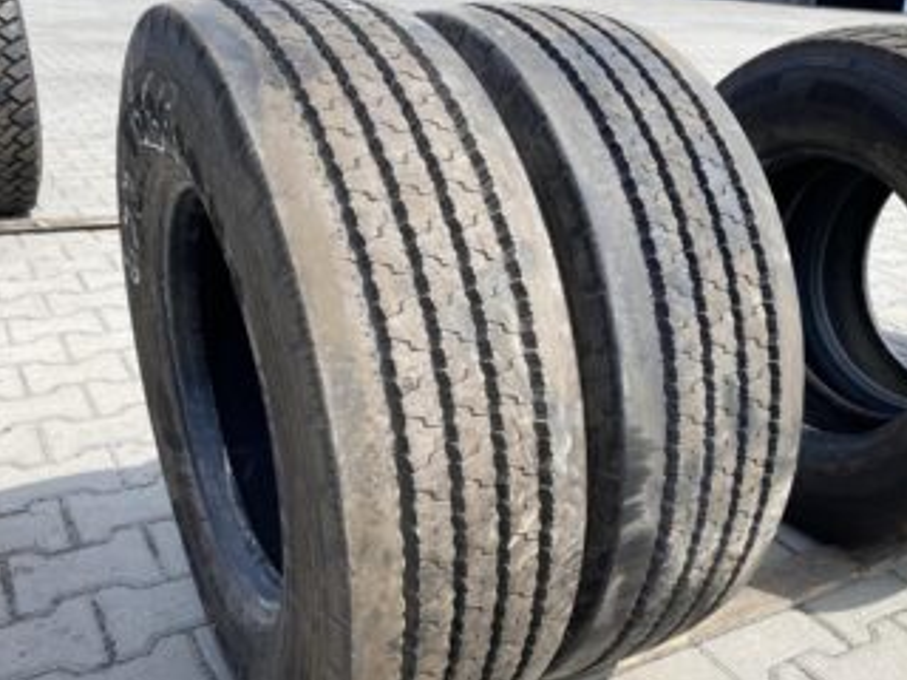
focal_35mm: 35
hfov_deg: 52.5
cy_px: 390
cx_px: 507
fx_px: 917
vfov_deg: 40.6
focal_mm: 4.25
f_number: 1.8
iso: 32
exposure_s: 1/1287
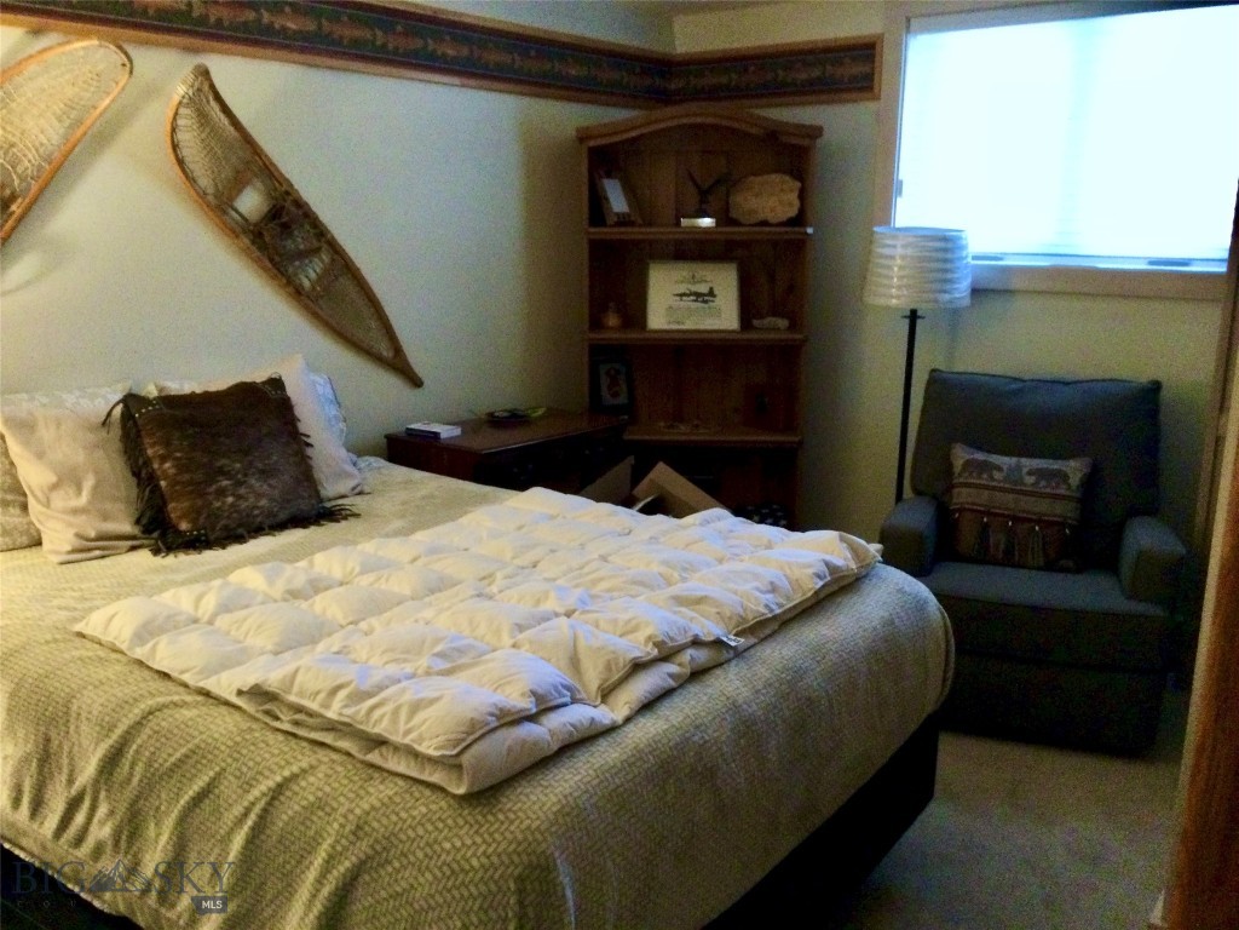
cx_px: 620
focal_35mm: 31
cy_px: 465
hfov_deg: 58.4
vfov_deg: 45.4
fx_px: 1110
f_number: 2.4
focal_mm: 3.3
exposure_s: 1/15
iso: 250
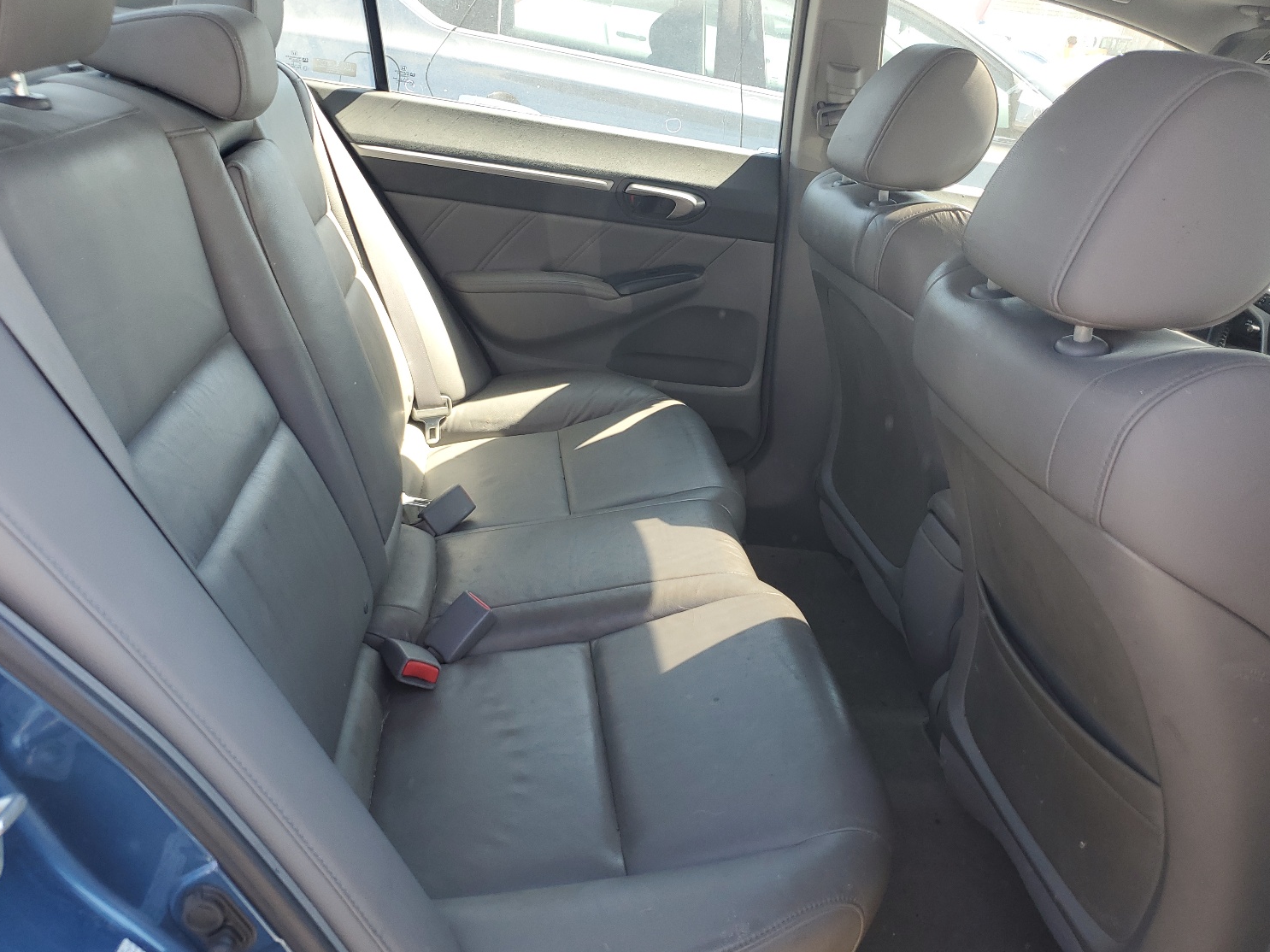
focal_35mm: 28
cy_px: 460
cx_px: 609
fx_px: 1027
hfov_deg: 63.4
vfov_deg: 49.7
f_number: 1.5
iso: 50
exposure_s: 1/250
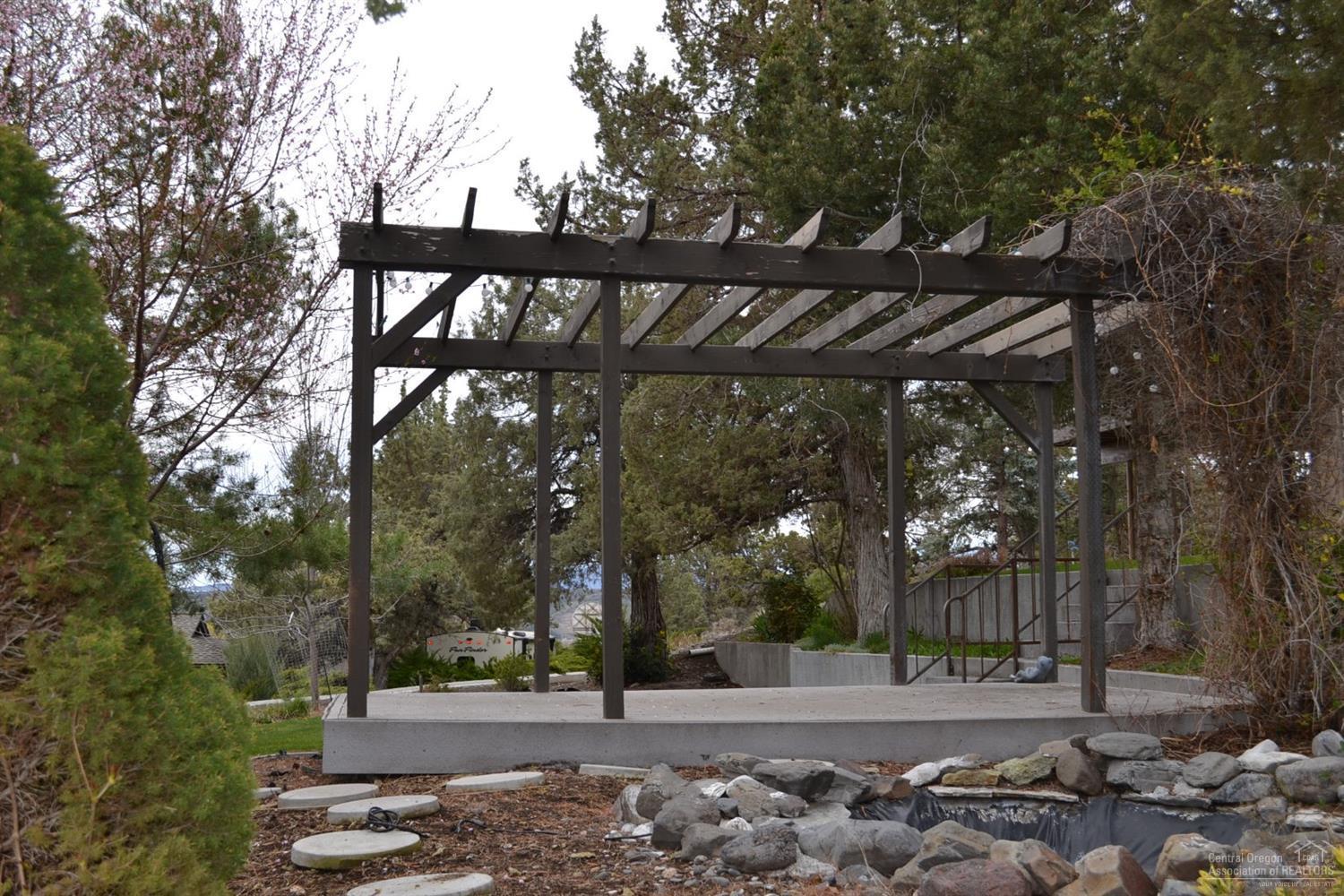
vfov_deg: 34.2
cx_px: 672
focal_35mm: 39
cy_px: 448
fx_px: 1456
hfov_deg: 49.6
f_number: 6.3
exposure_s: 1/200
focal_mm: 26
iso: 100
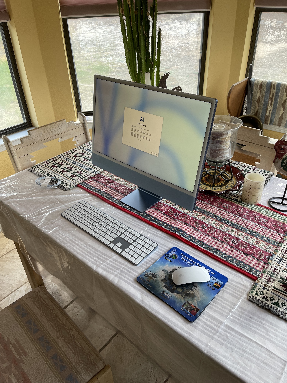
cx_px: 144
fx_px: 287
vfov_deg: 67.3
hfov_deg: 53.1
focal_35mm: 26
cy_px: 192
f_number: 1.6
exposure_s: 1/121
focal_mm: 5.1
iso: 64
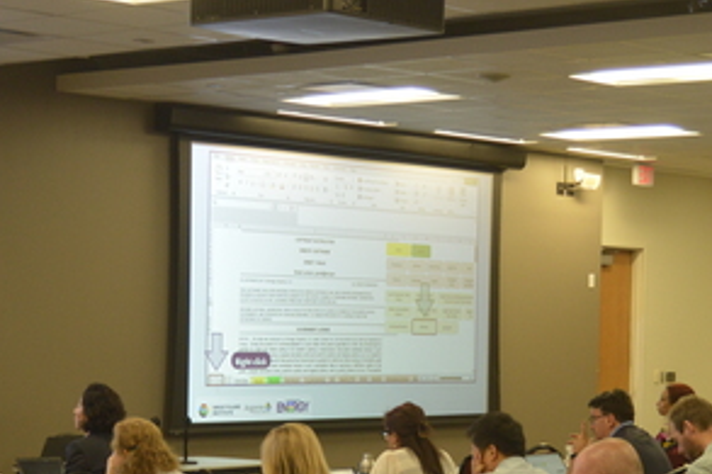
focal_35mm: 111
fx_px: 2194
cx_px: 326
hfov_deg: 18.4
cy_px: 489
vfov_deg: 12.2
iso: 560
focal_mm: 30
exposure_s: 1/60
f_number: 4.2
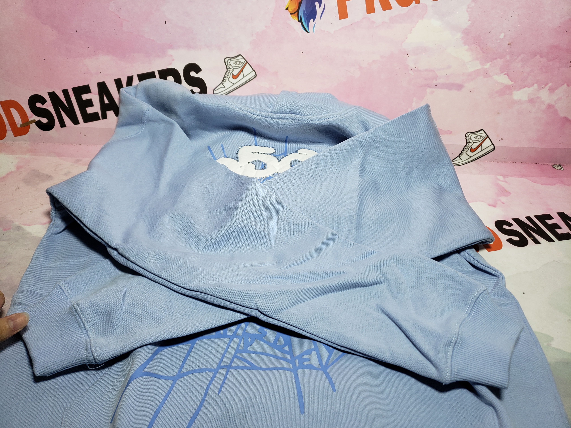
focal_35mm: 26
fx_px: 429
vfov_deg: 53.1
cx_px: 286
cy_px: 214
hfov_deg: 67.3
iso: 50
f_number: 1.5
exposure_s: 1/539
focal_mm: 4.3
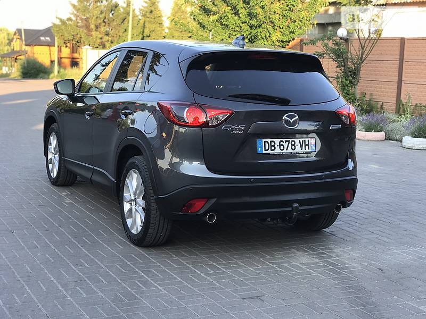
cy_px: 160
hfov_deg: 33.8
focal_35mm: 57
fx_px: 701
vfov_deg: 25.7
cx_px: 213
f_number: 2.8
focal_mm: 6.6
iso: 20
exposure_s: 1/100
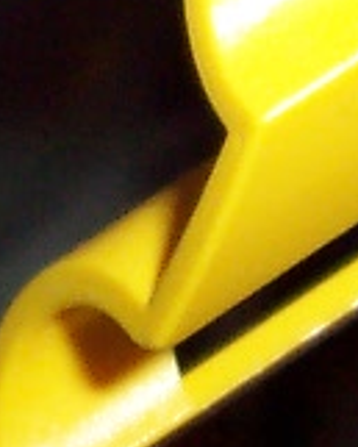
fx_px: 3559
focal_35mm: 269
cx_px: -133
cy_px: -22
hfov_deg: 5.7
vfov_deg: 7.1
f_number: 2.8
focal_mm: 5.6
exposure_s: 1/60
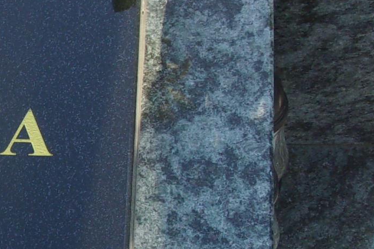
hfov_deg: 17.3
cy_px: 199
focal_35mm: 109
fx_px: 1132
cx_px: -148
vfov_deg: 12.5
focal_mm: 5.1
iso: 80
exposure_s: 1/140
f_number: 3.9
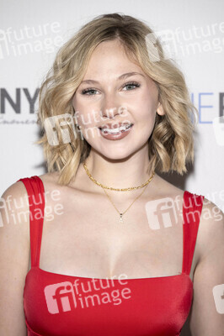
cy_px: 168
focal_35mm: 120
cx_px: 112
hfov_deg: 11.4
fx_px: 1122
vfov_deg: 17.1
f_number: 5.6
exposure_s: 1/200
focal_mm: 120
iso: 800
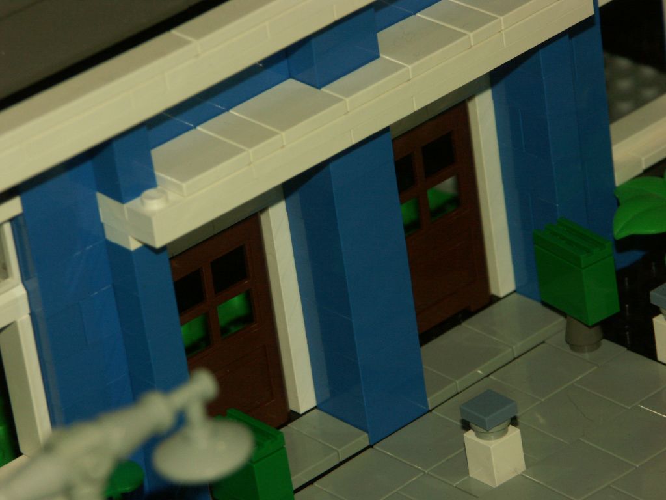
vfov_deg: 7.4
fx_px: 3848
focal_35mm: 200
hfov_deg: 9.9
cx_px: 333
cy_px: 250
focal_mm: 50.8
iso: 200
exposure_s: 1/200
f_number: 5.6
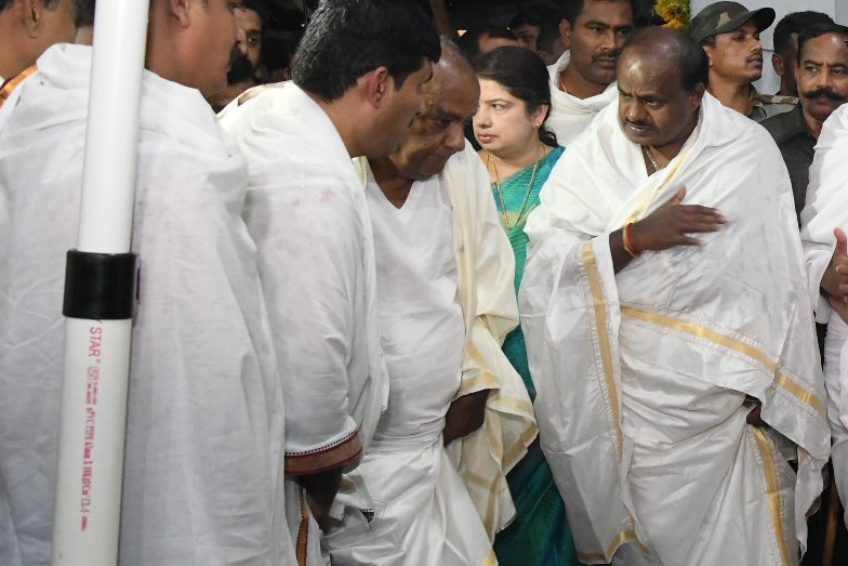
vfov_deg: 21.9
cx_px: 852
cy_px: 222
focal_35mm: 62
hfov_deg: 30.1
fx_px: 1461
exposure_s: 1/60
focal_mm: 20
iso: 5000
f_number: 5.6
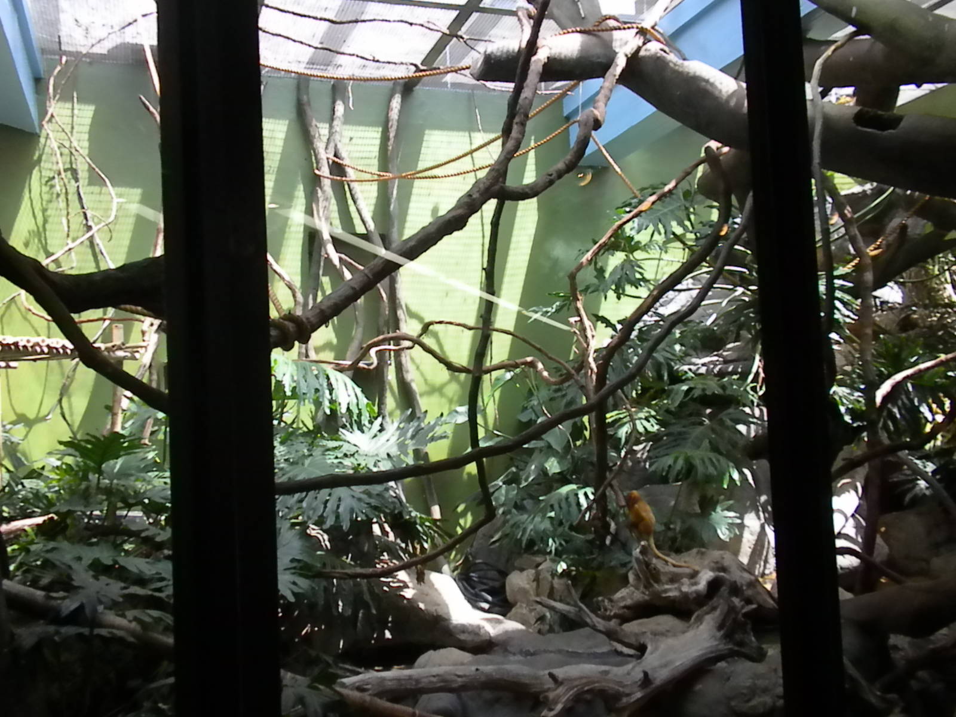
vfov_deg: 38.7
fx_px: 1022
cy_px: 358
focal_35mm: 37
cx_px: 478
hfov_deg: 50.1
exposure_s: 1/247
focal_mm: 6.6
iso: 640
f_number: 3.5
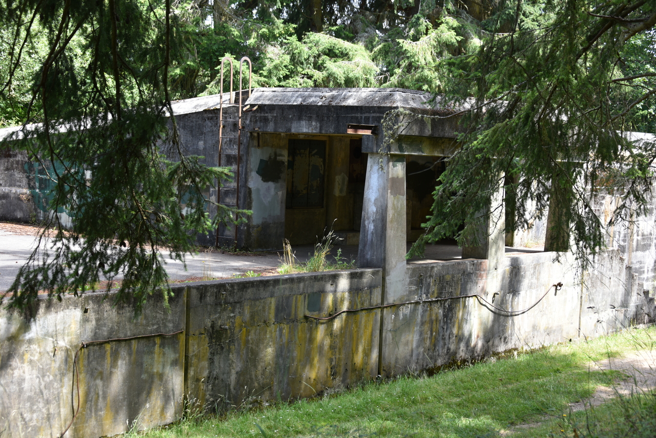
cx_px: 328
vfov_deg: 24.6
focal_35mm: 55
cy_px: 219
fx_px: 1002
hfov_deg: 36.2
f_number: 4.5
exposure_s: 1/125
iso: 110
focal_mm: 55
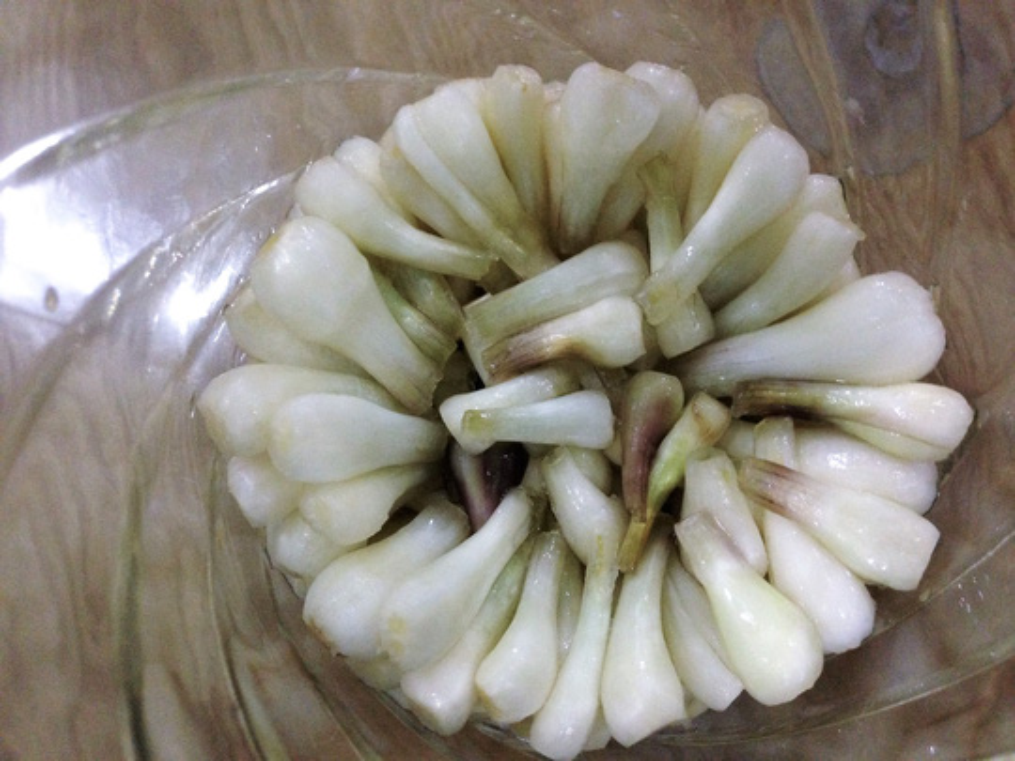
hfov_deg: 55.4
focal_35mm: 33
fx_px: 968
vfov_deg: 42.9
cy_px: 380
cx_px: 508
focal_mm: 4.12
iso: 320
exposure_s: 1/17
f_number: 2.4
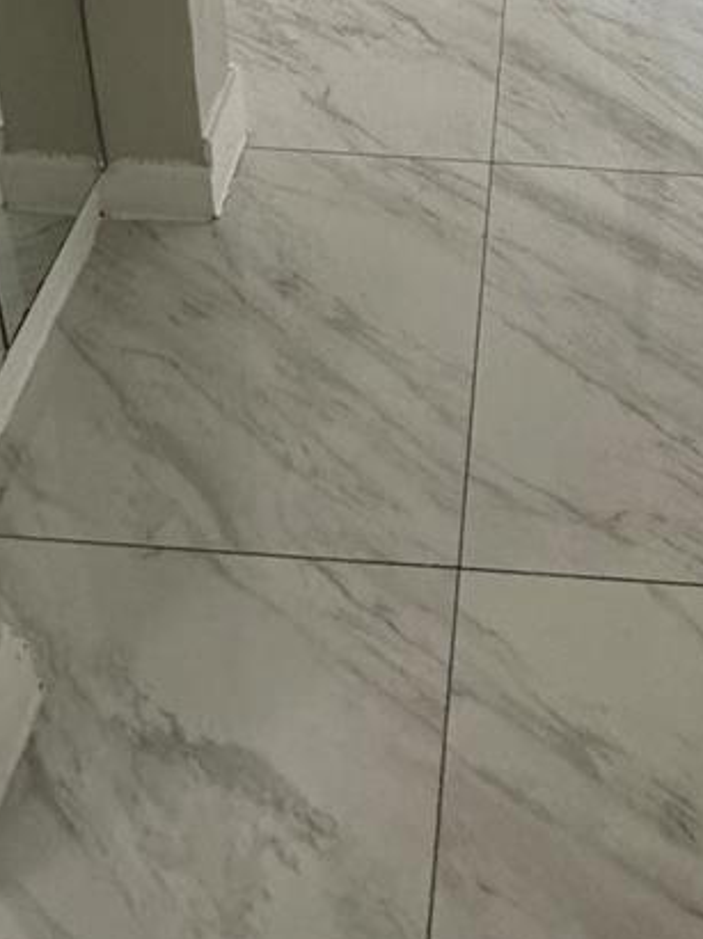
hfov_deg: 34.4
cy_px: -293
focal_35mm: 41
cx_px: 518
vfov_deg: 33.2
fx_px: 1111
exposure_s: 1/99
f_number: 2.2
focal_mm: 2.22
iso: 320
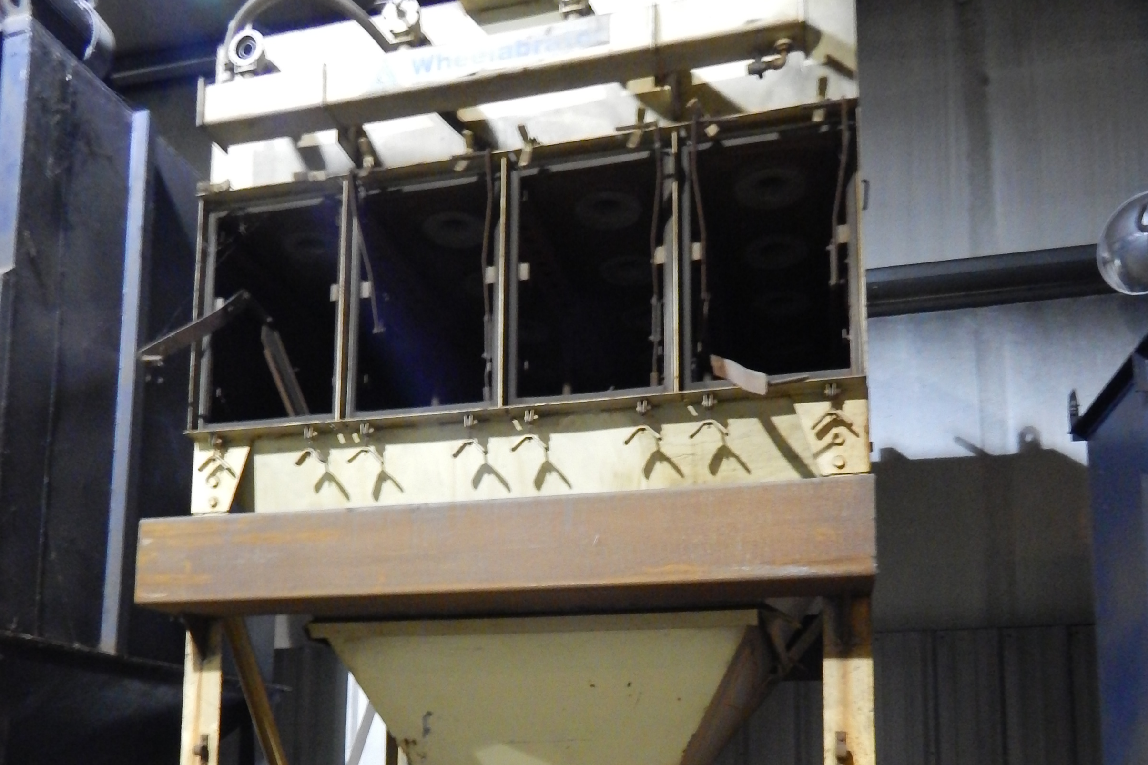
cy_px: 677
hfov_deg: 60.3
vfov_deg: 39.5
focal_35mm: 31
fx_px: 988
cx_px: 570
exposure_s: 1/8
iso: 640
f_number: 3
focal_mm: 4
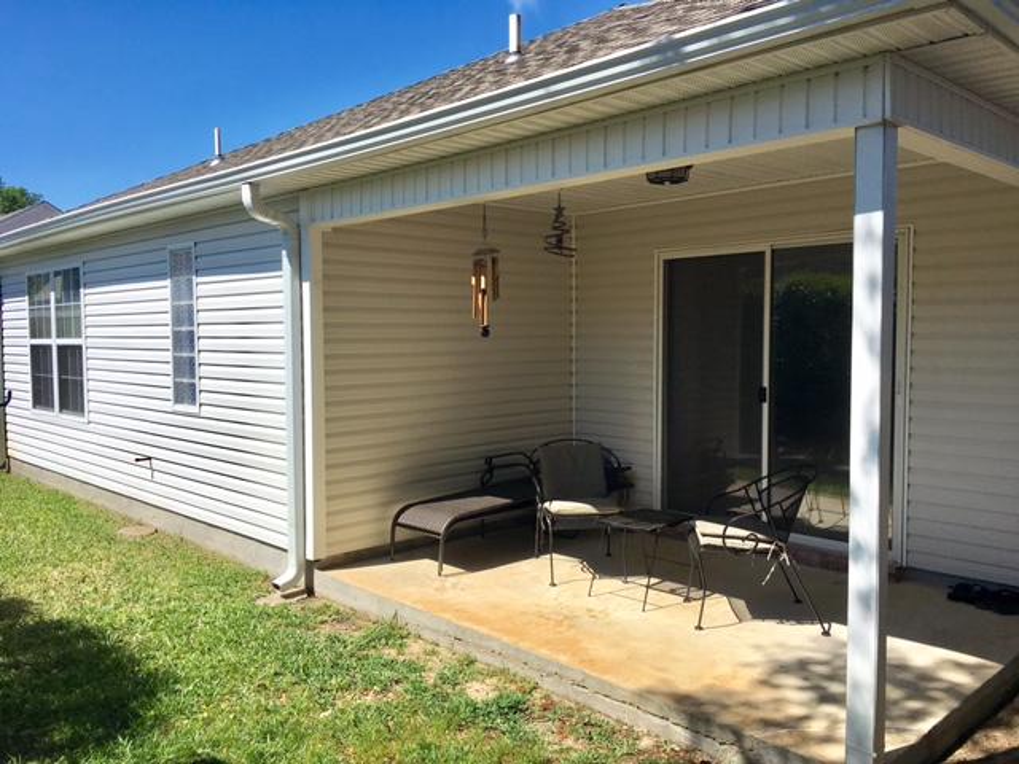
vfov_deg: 48.2
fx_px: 854
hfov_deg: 61.7
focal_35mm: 29
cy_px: 382
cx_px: 510
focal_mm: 4.15
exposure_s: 1/2404
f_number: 2.2
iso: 25
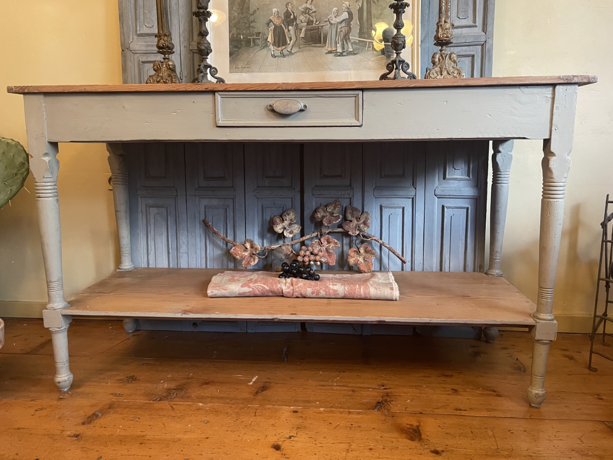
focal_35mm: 26
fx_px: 460
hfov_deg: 67.3
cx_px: 306
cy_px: 230
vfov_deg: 53.1
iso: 400
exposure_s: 1/33
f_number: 1.6
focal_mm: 4.2
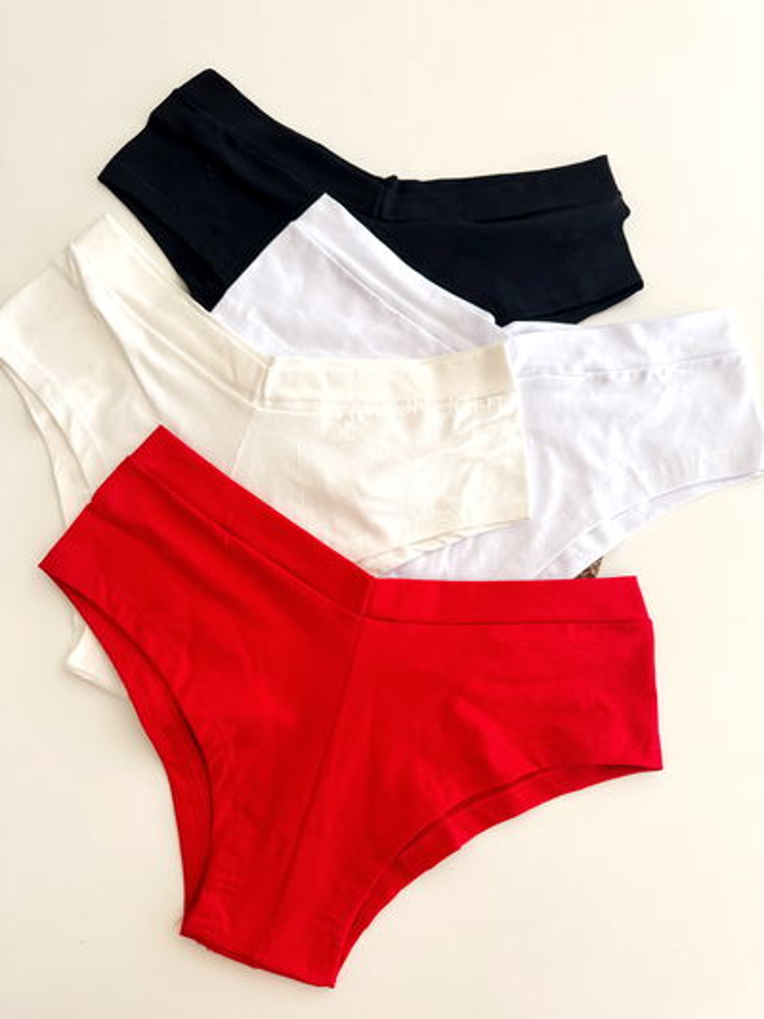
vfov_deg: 71.6
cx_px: 382
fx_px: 706
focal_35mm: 24
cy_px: 510
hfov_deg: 56.8
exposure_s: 1/119
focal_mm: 6.76
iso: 200
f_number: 1.78
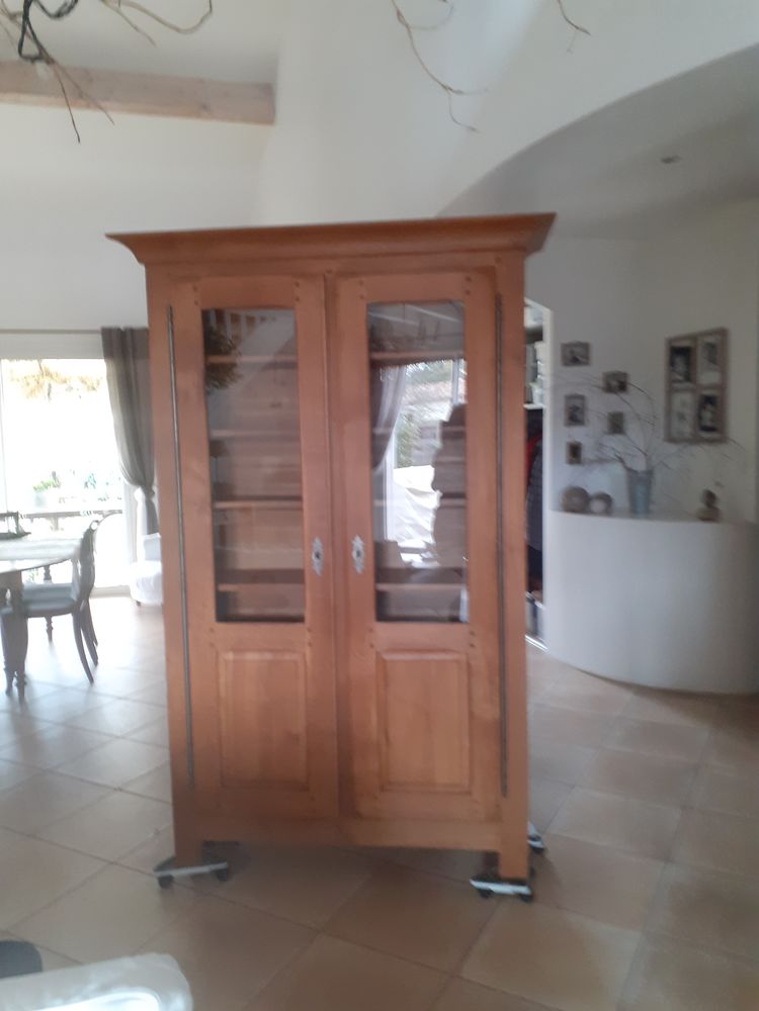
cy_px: 506
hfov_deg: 51.4
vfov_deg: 65.3
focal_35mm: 27
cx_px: 380
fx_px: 789
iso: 200
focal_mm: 3.6
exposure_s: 1/25
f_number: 1.9
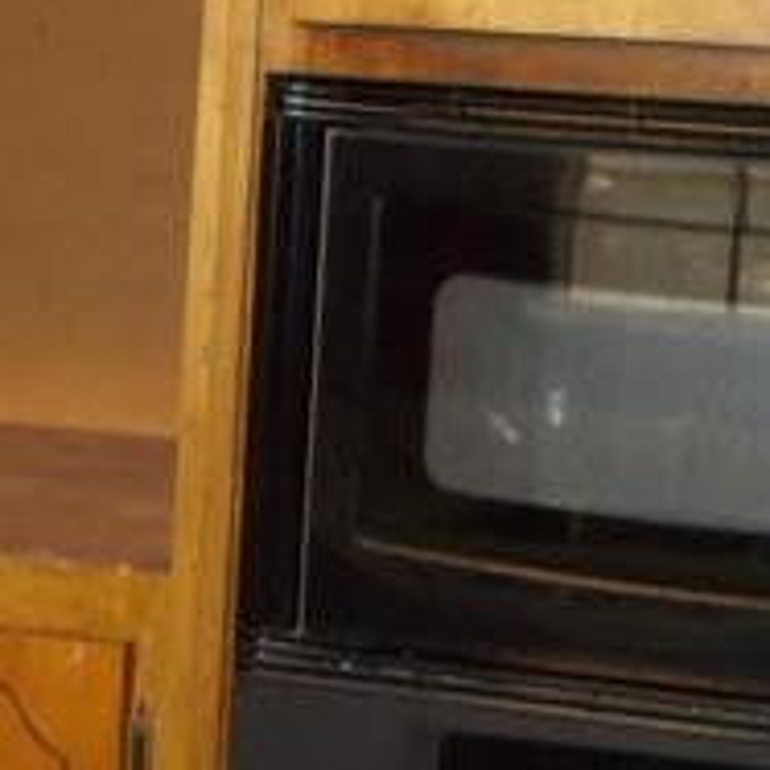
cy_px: 280
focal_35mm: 126
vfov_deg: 13.8
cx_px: 264
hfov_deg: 13.8
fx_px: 3171
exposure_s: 1/25
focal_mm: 4.6
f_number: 3.2
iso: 200
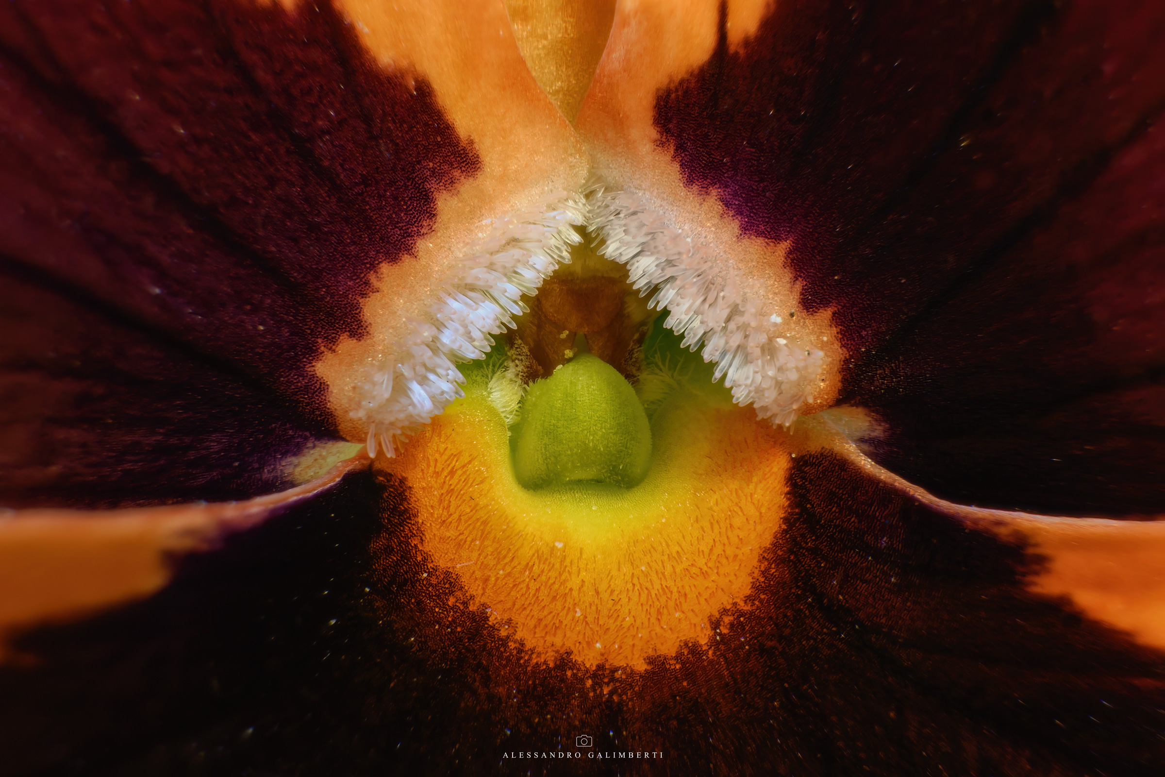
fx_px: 1796
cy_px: 388
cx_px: 582
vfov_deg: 24.4
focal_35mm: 56
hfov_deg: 35.9
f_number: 11
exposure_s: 2.5
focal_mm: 37
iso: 400
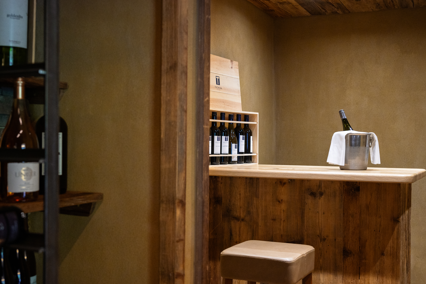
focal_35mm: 44
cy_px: 142
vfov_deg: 30.5
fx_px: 520
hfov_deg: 44.5
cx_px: 213
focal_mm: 44
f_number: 4
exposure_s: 1/125
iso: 1600
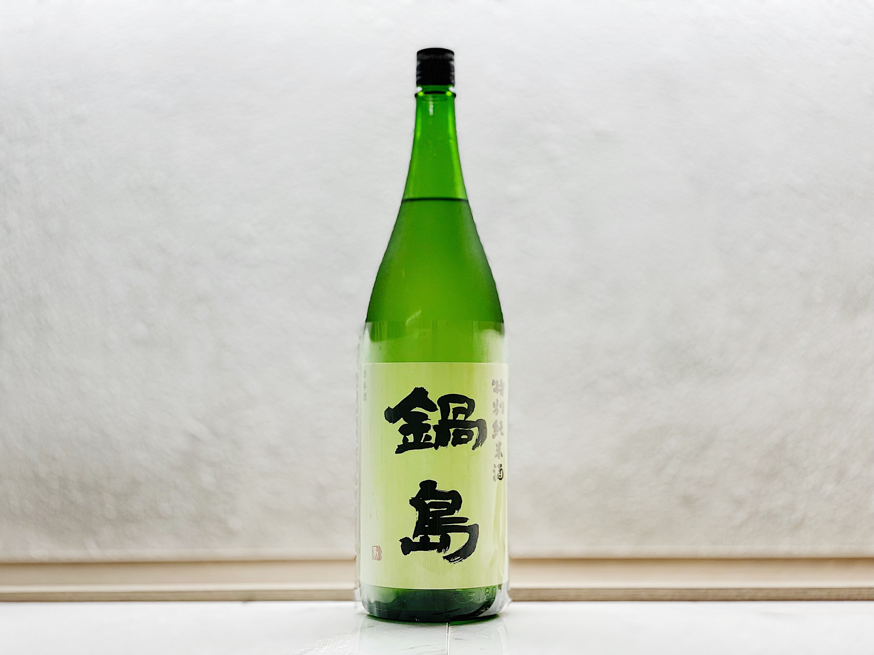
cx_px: 437
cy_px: 328
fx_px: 1313
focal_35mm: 52
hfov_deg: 36.8
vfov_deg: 28.0
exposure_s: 1/100
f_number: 2
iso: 80
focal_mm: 6
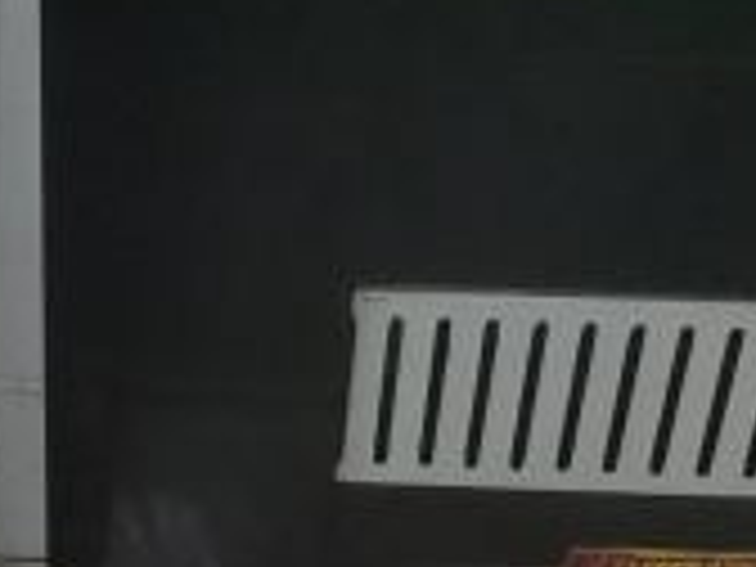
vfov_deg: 10.7
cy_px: 1220
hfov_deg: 15.5
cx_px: -68
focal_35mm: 124
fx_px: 2708
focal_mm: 4.75
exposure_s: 1/50
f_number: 1.8
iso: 320
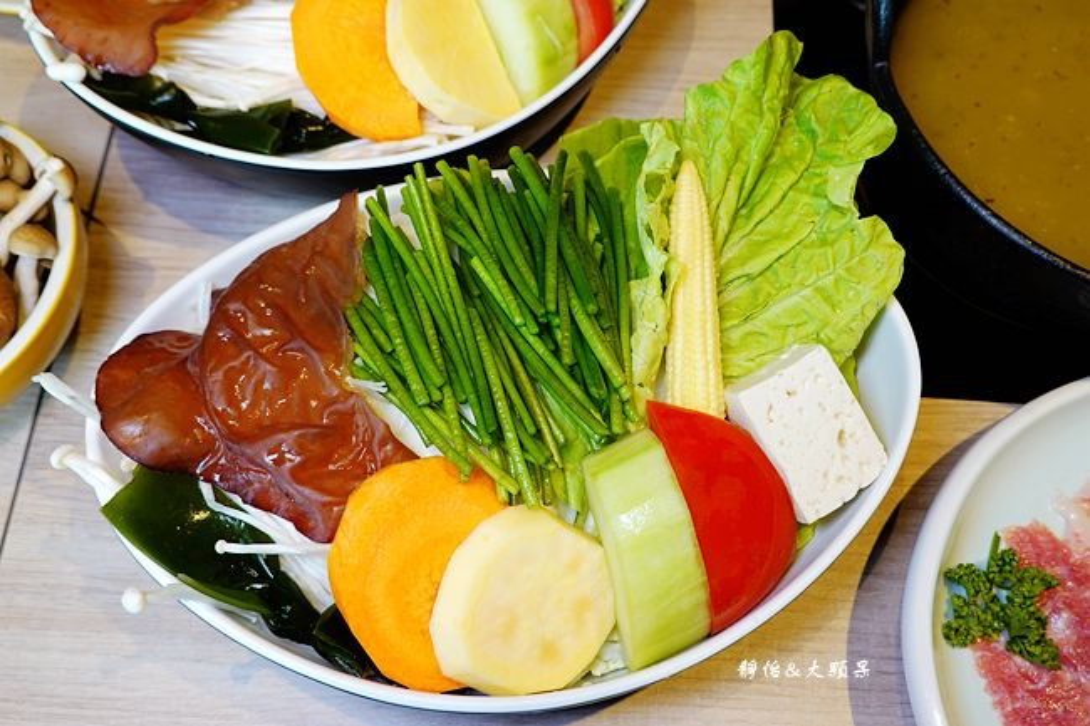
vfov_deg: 35.0
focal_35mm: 38
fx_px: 1150
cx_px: 545
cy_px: 363
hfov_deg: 50.7
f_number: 3.5
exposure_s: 1/40
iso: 200
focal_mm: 14.12
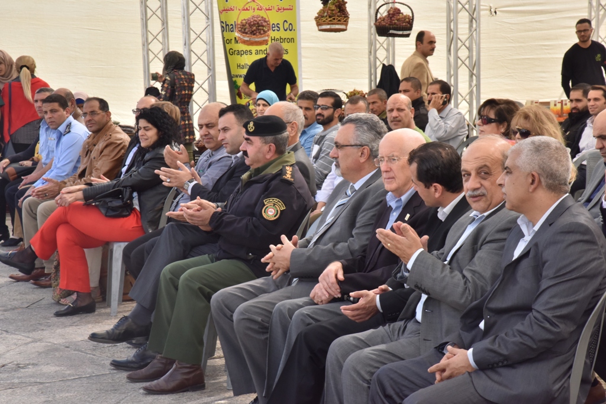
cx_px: 303
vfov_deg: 13.0
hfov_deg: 19.5
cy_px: 202
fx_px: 1768
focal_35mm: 105
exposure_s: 1/250
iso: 1600
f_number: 22
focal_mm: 105
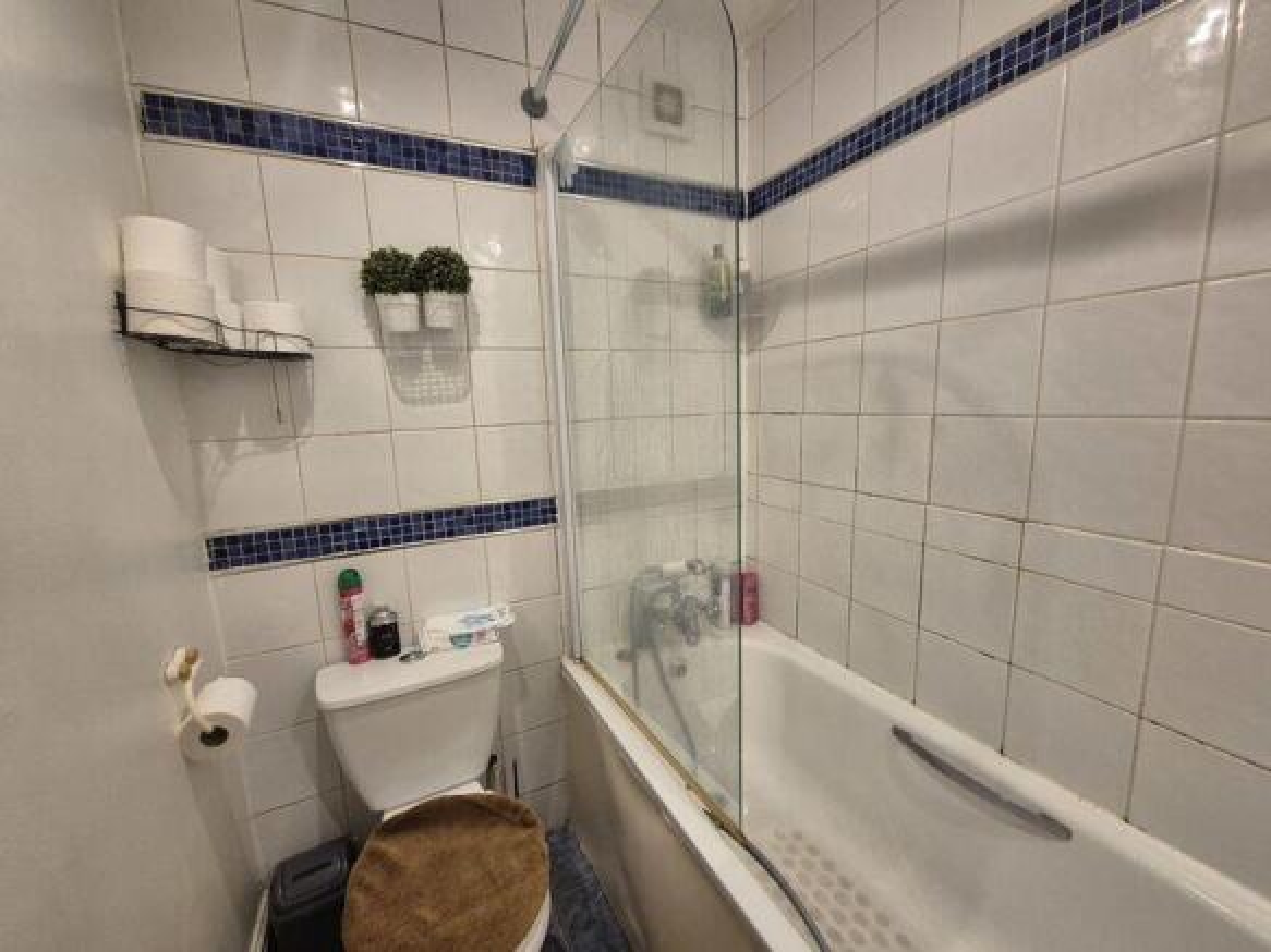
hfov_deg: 106.2
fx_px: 477
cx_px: 636
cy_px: 476
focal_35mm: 13
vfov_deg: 89.9
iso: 640
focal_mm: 2.2
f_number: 2.2
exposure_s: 1/50
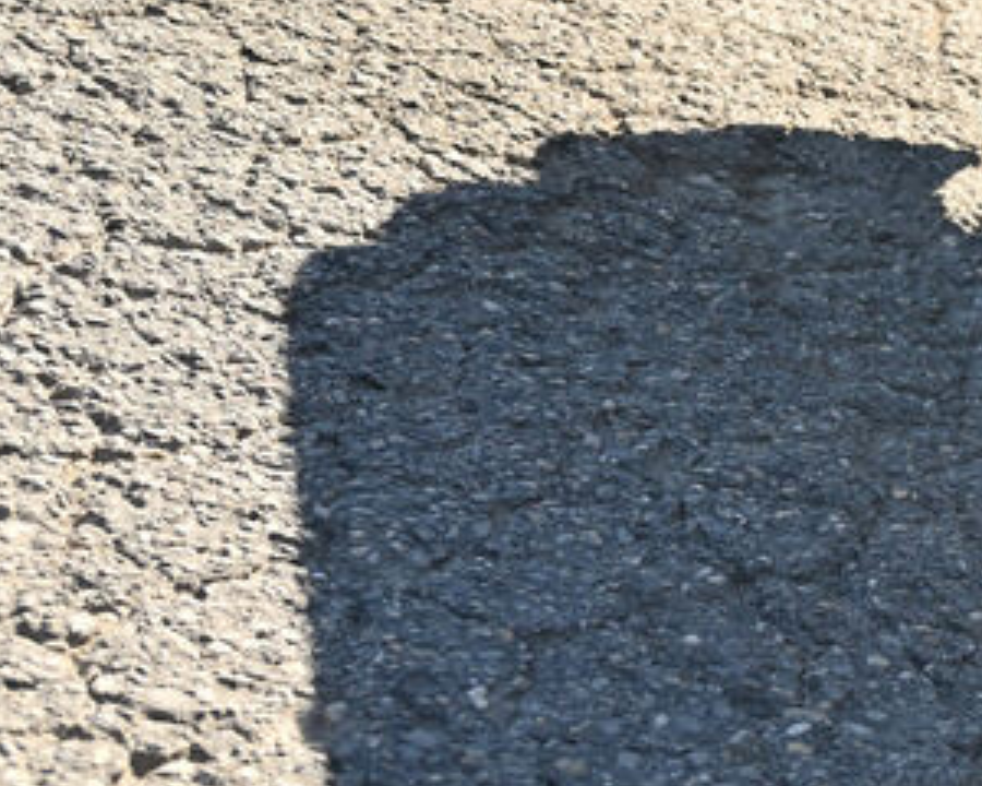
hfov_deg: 16.5
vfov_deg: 16.5
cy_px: -121
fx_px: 2616
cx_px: 1928
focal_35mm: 90
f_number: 4
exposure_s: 1/2500
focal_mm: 24
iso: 400
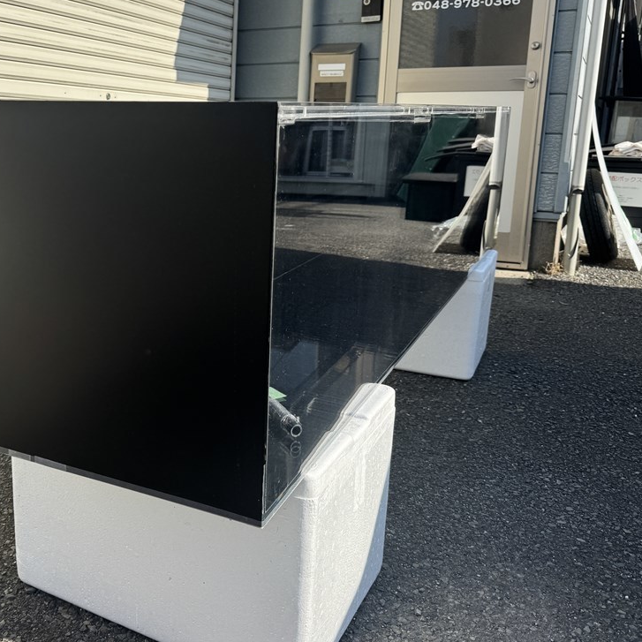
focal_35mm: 35
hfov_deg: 46.1
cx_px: 192
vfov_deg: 47.2
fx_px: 734
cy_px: 291
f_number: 1.78
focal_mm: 6.76
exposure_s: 1/4950
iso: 80
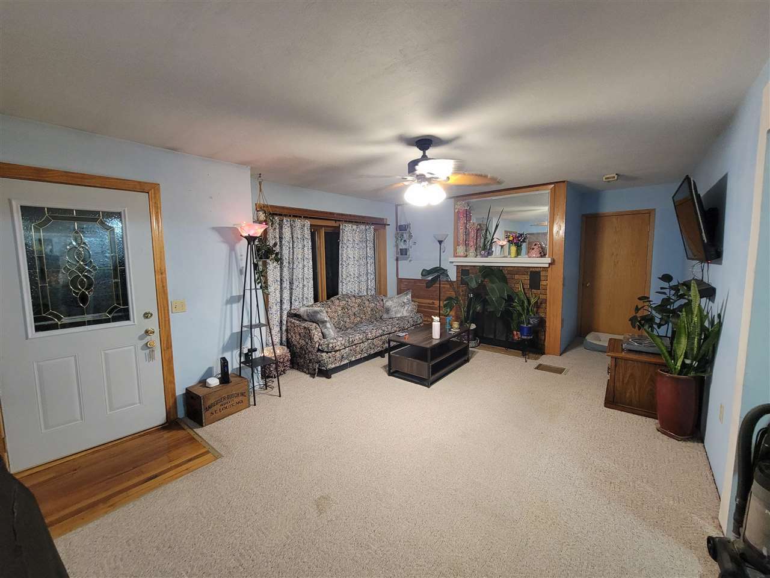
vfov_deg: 89.9
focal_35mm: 13
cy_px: 289
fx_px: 289
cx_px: 385
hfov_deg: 106.2
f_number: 2.2
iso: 500
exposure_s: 1/30
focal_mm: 2.2
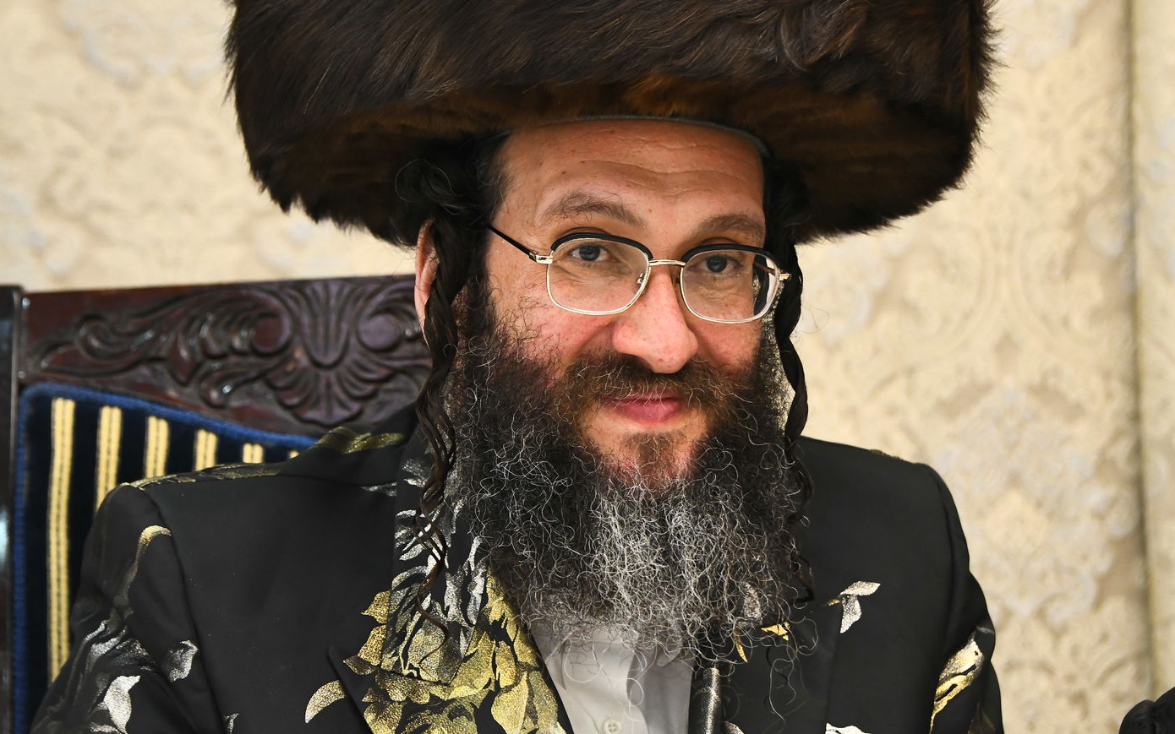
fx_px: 4932
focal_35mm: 154
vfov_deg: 8.5
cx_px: 589
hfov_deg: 13.6
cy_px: 405
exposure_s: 1/200
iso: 2500
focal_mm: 100
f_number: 5.6
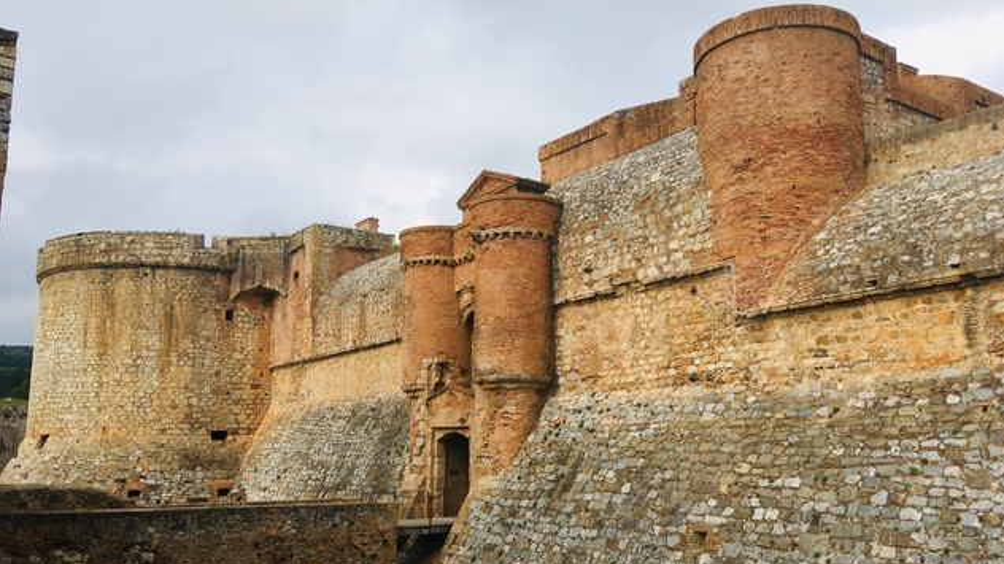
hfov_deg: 61.0
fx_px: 852
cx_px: 507
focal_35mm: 32
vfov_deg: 36.6
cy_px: 316
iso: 25
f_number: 2.2
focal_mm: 4.15
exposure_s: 1/1451
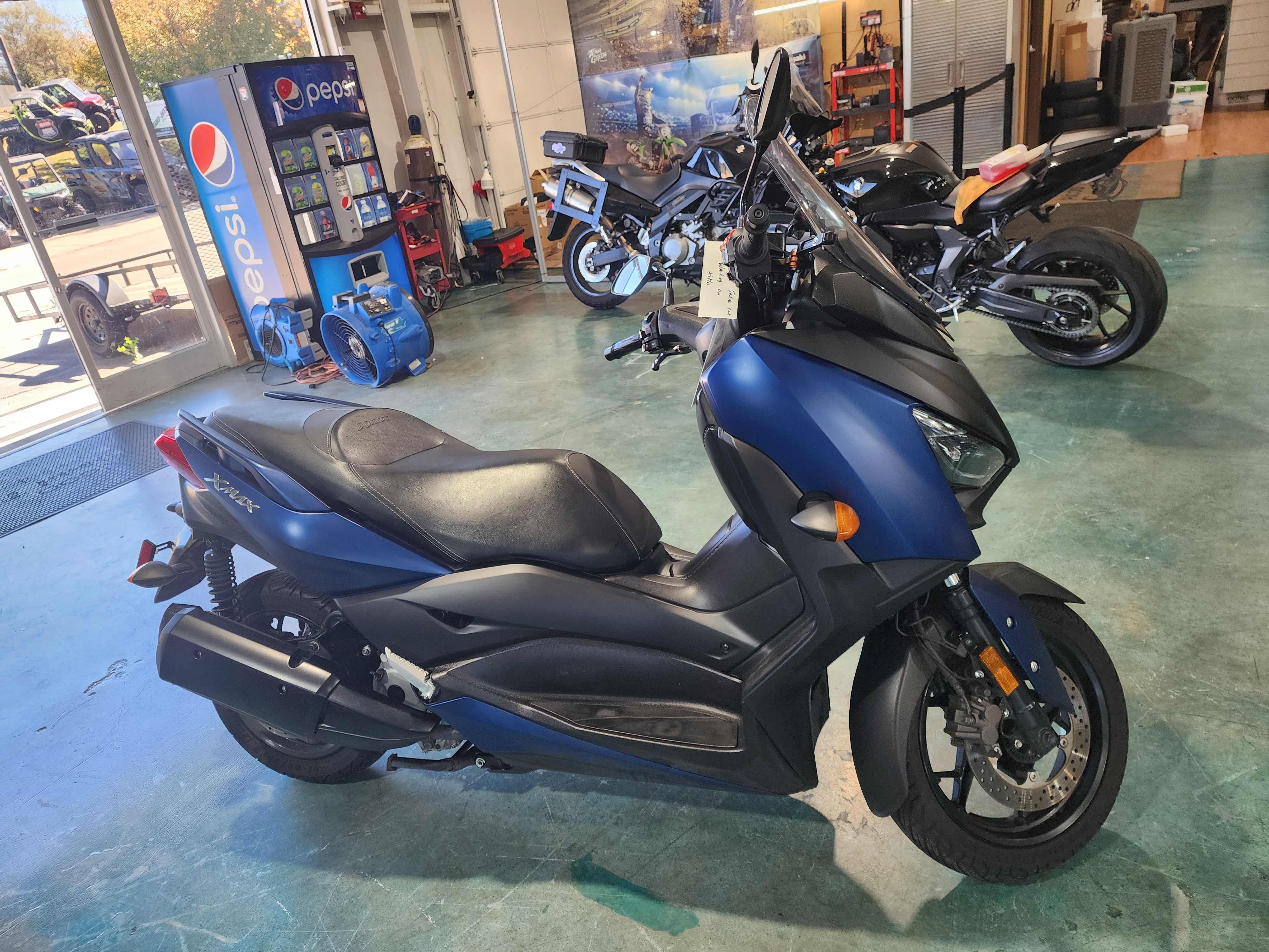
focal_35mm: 23
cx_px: 634
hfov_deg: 73.9
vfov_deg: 58.9
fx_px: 843
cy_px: 476
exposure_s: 1/180
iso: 160
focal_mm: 6.4
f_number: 1.8
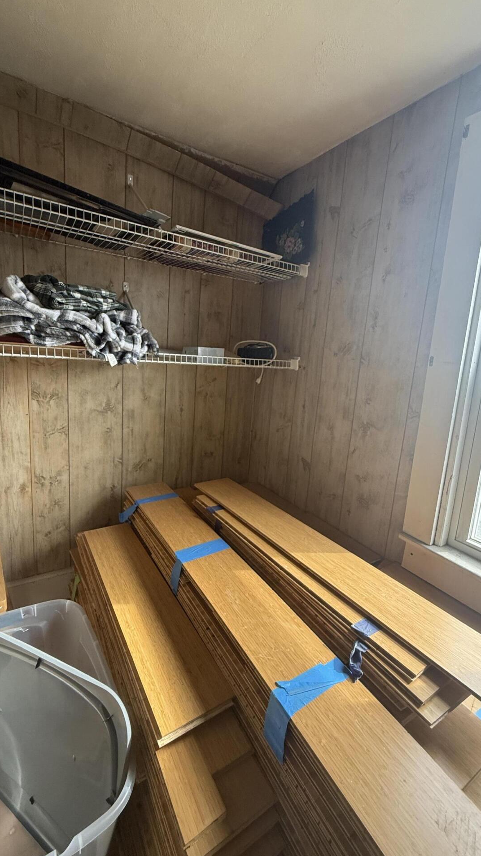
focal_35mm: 16
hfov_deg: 67.0
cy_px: 416
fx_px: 363
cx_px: 246
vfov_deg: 99.4
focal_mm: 2.22
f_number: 2.2
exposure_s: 1/99
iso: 200
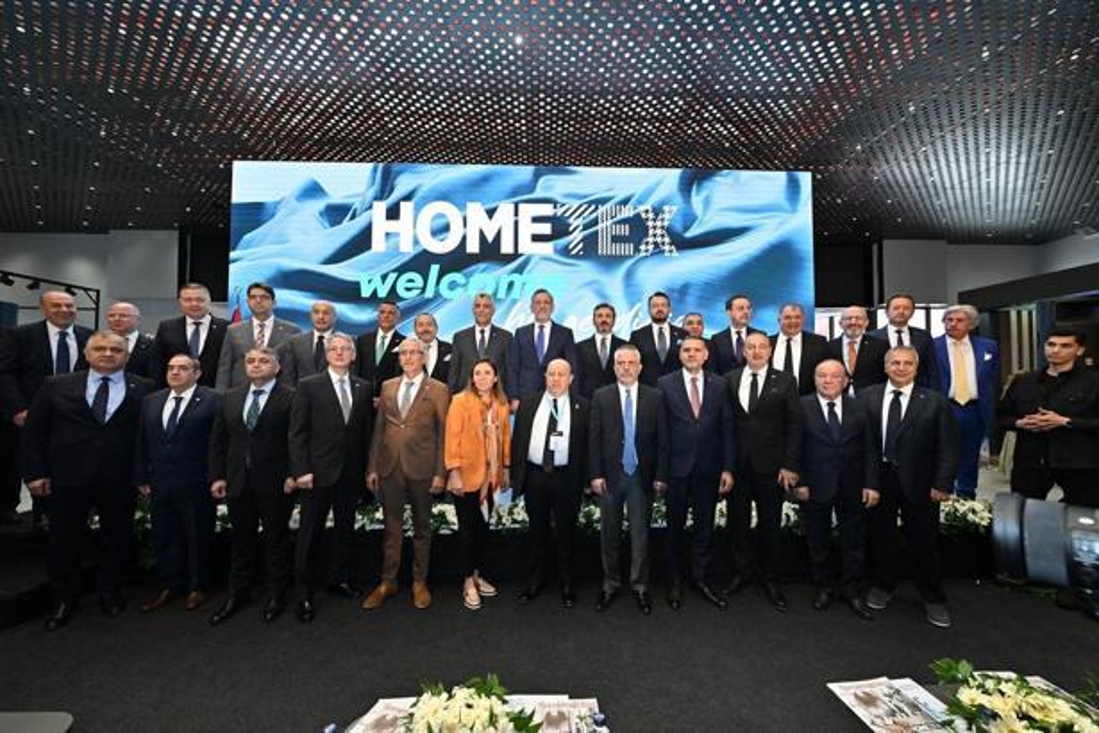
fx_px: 427
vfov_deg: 81.2
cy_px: 366
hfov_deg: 104.3
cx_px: 550
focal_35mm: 14
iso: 1600
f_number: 5.6
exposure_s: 1/200
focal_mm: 14
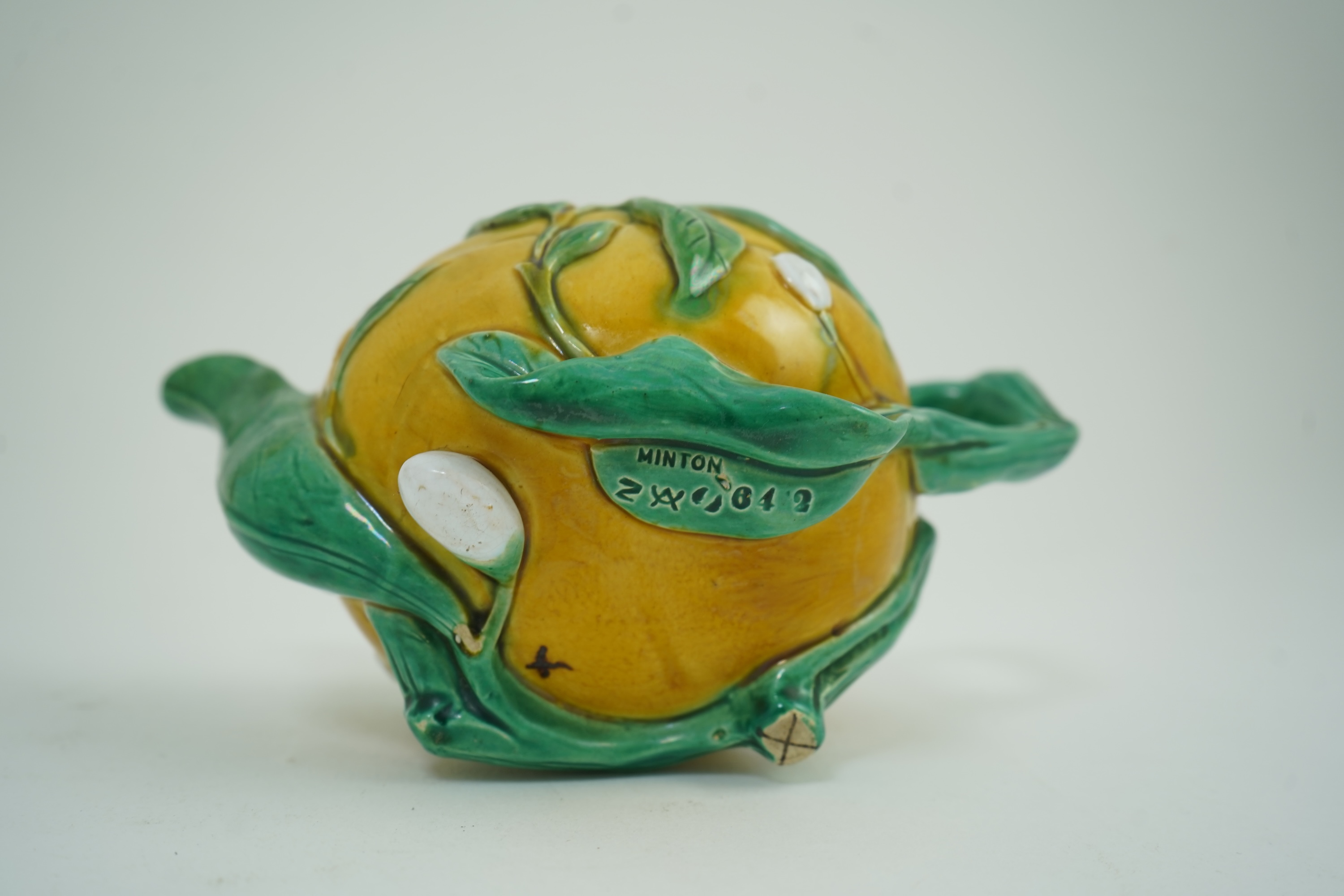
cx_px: 672
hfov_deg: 48.5
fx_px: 1493
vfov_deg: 33.4
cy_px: 448
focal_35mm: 40
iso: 250
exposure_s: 1/25
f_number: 5.6
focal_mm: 40
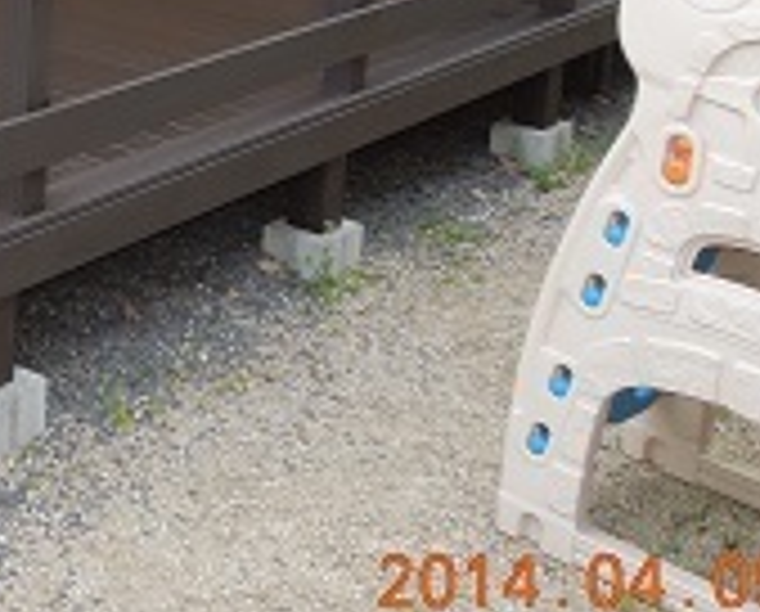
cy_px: -83
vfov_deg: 20.2
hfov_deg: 23.3
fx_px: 1623
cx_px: -234
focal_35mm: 72
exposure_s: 1/40
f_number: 3.3
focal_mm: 4.5
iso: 140
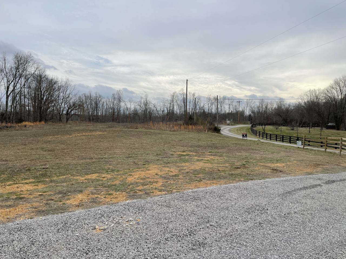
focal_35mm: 26
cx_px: 173
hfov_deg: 67.3
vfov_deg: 53.1
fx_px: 260
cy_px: 130
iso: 32
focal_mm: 5.1
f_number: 1.6
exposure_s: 1/3788
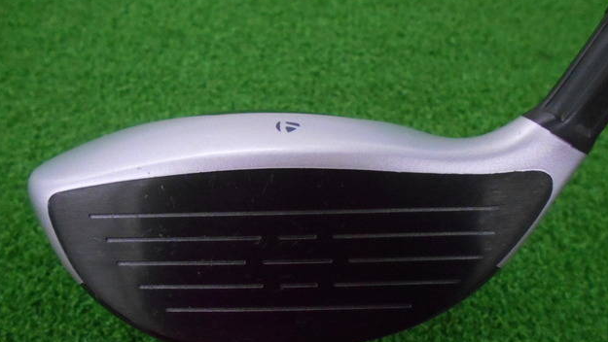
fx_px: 468
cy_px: 227
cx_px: 305
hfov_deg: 66.0
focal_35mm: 29
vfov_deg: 39.7
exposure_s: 1/100
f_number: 3.2
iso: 800
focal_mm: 4.6
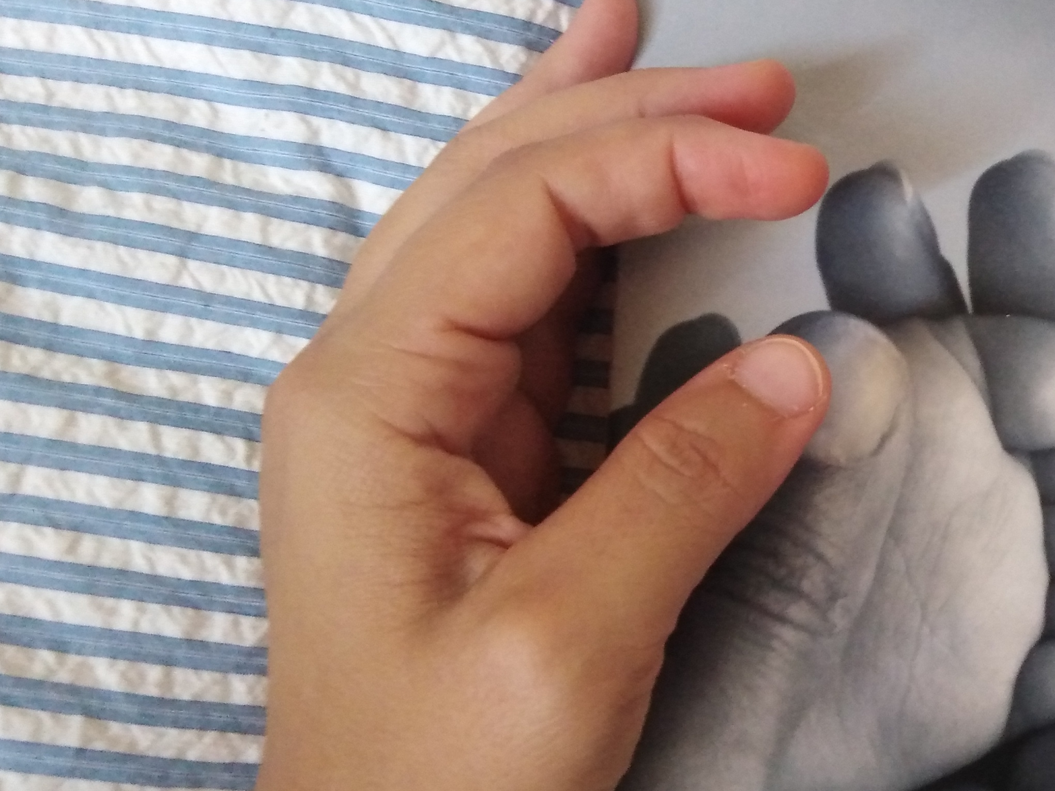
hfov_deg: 34.5
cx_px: 910
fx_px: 1615
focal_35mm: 53
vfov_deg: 27.5
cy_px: 378
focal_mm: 3.46
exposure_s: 1/20
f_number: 2.2
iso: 740
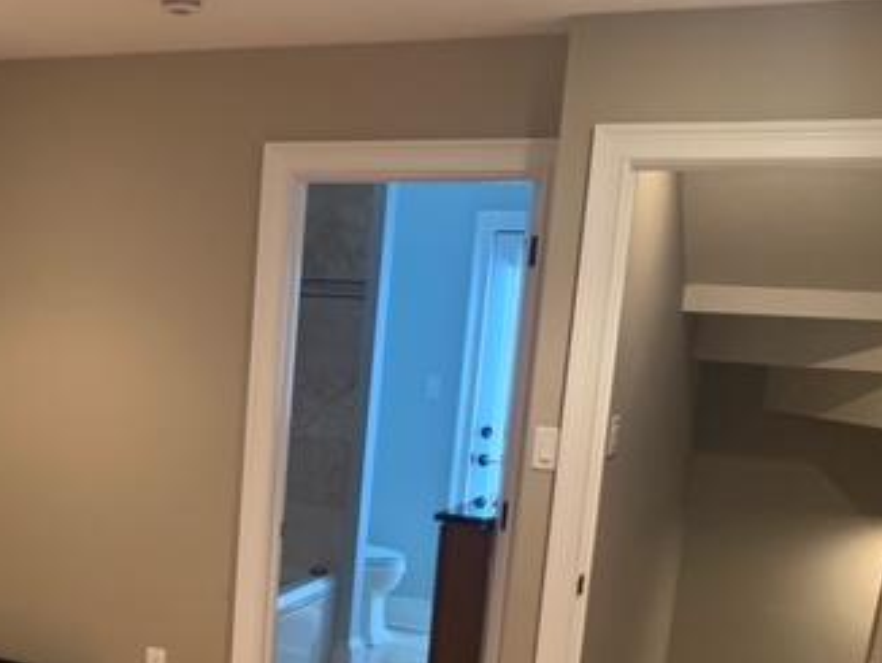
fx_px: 1300
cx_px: 200
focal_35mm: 51
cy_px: 579
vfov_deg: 27.7
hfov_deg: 36.4
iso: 320
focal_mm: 4.25
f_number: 1.8
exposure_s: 1/40
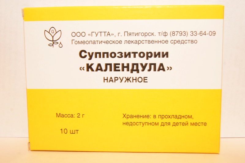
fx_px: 286
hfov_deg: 46.4
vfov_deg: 31.8
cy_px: 82
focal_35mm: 42
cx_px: 122
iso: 200
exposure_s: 1/1.25
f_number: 11
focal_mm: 28
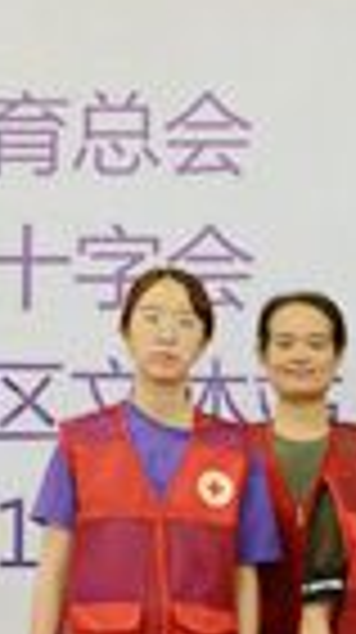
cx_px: 581
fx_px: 2323
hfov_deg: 8.5
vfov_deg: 15.5
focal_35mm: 138
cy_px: 441
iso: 3200
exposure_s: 1/160
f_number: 3.5
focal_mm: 31
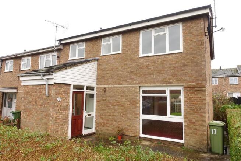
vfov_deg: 53.2
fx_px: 161
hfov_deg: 73.7
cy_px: 80
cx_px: 120
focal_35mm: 24
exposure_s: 1/15
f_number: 6.3
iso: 125
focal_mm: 8.8
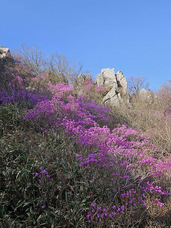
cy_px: 127
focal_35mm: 28
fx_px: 184
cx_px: 103
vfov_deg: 63.3
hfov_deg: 49.4
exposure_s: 1/900
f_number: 1.8
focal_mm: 5.4
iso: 25
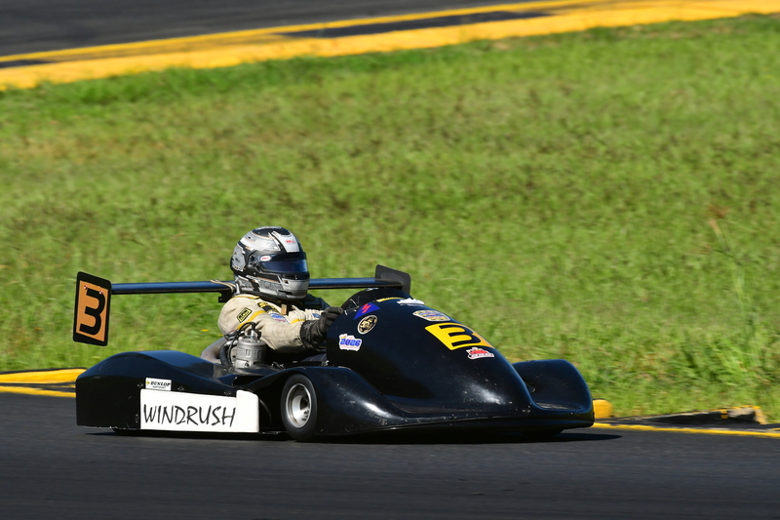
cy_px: 260
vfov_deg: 2.0
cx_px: 390
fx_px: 14946
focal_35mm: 690
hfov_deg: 3.0
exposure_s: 1/640
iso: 400
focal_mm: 460
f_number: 11
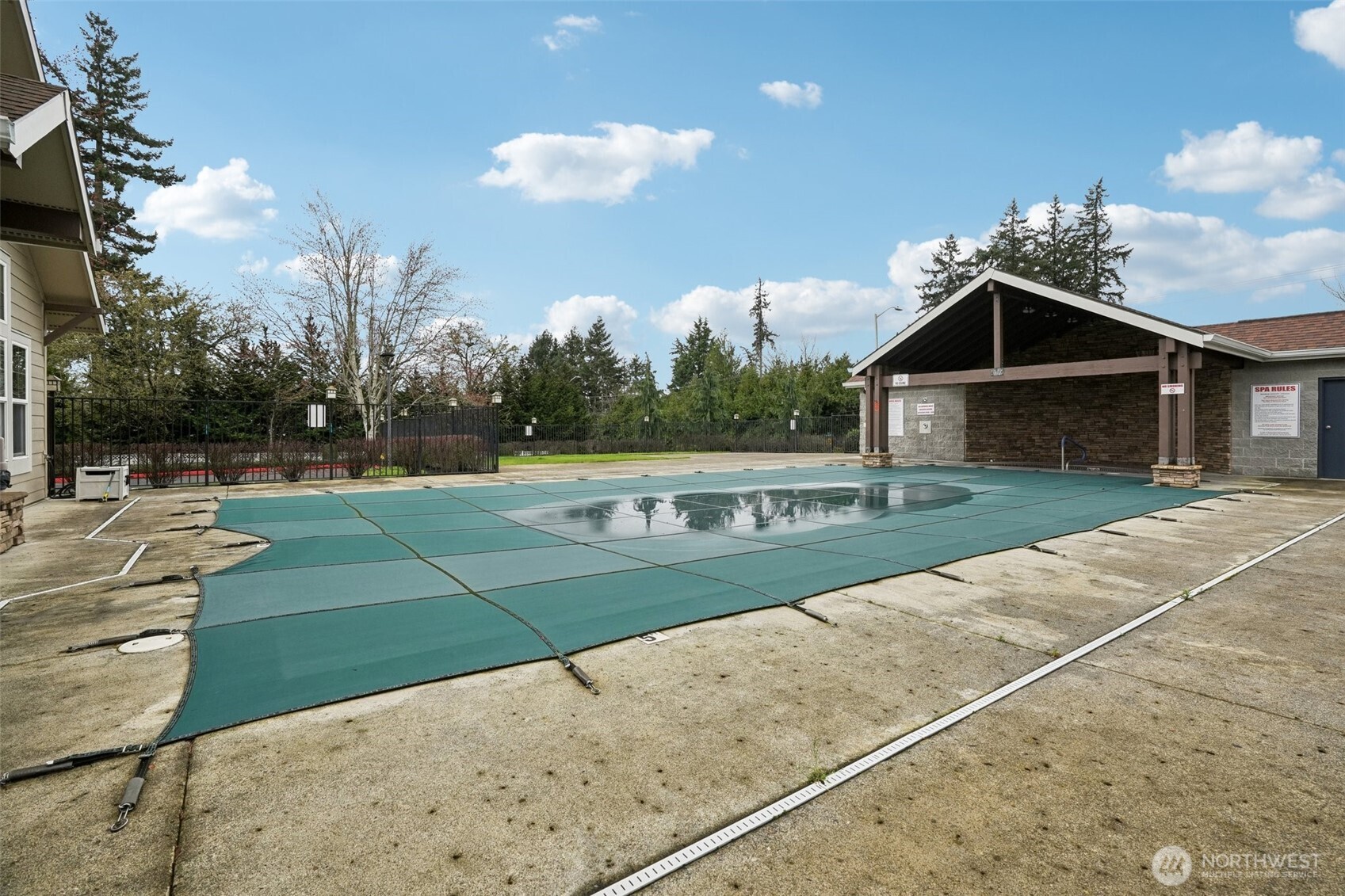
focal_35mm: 16
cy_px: 448
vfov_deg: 73.7
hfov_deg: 96.7
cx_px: 672
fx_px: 598
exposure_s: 1/200
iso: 400
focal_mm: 16
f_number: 8
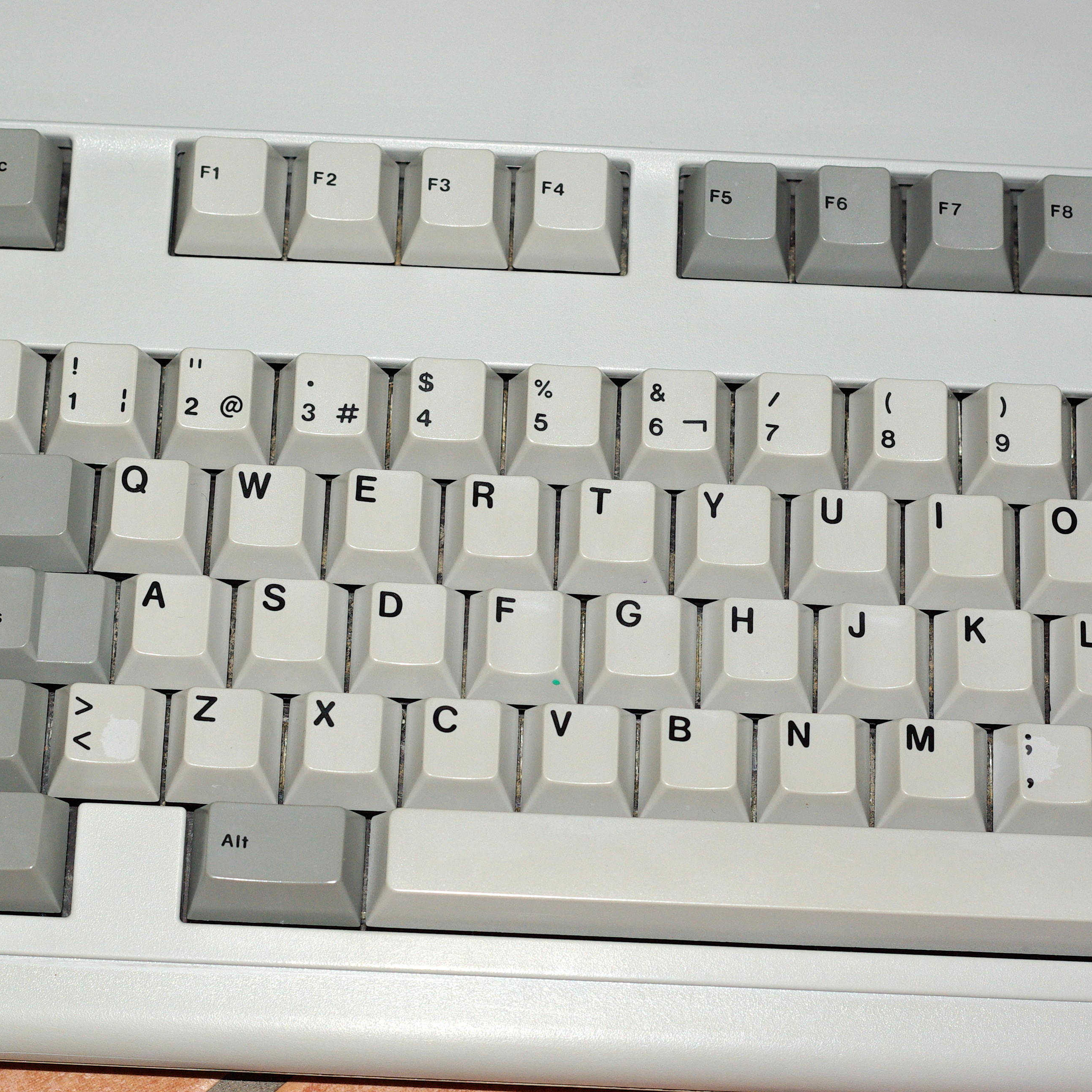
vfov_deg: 18.1
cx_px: 501
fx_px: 3426
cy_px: 545
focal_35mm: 96
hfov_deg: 18.1
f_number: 6.7
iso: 400
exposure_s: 1/60
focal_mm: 50
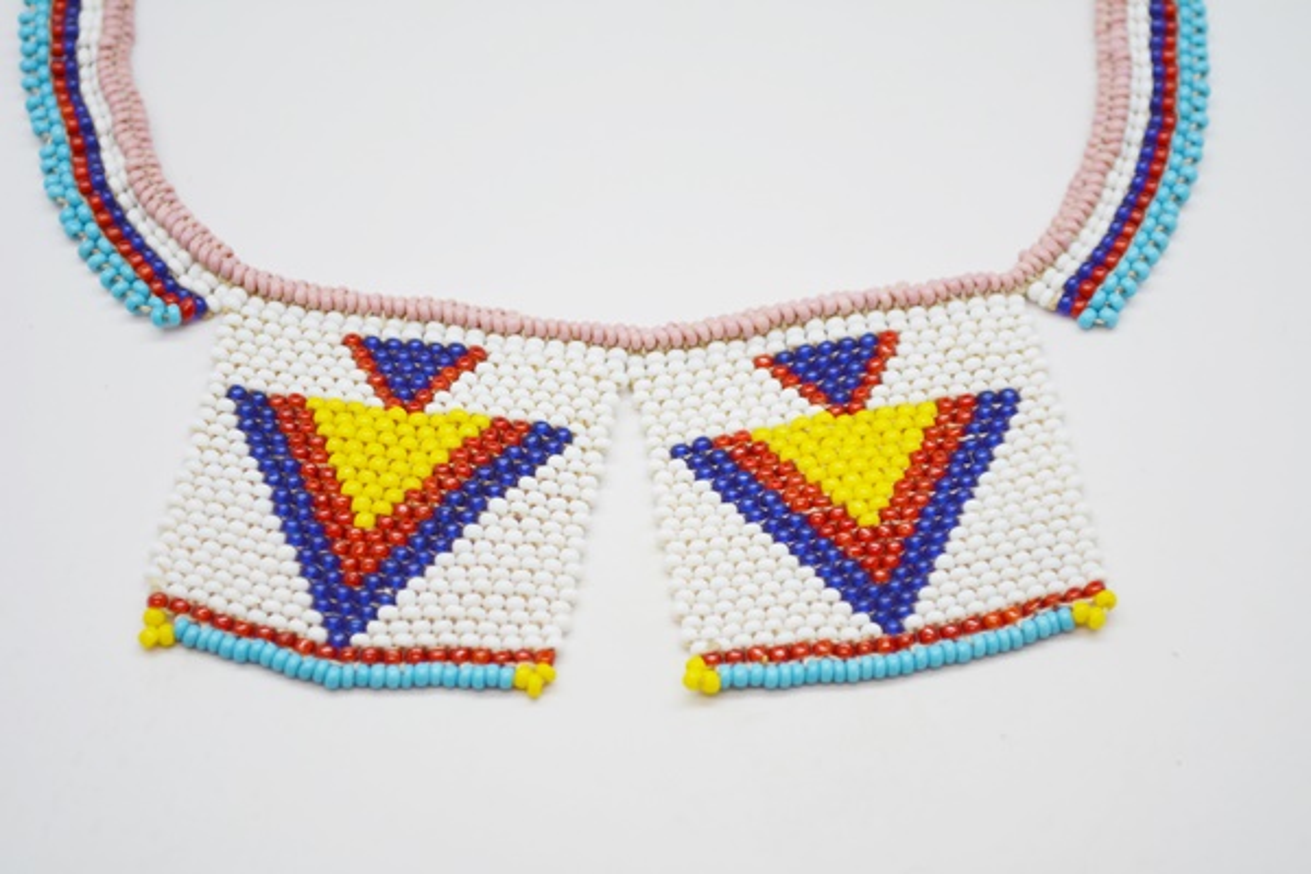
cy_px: 437
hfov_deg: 24.6
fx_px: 3004
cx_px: 656
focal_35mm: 82
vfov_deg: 16.6
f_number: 5.6
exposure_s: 1/125
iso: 200
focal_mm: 55
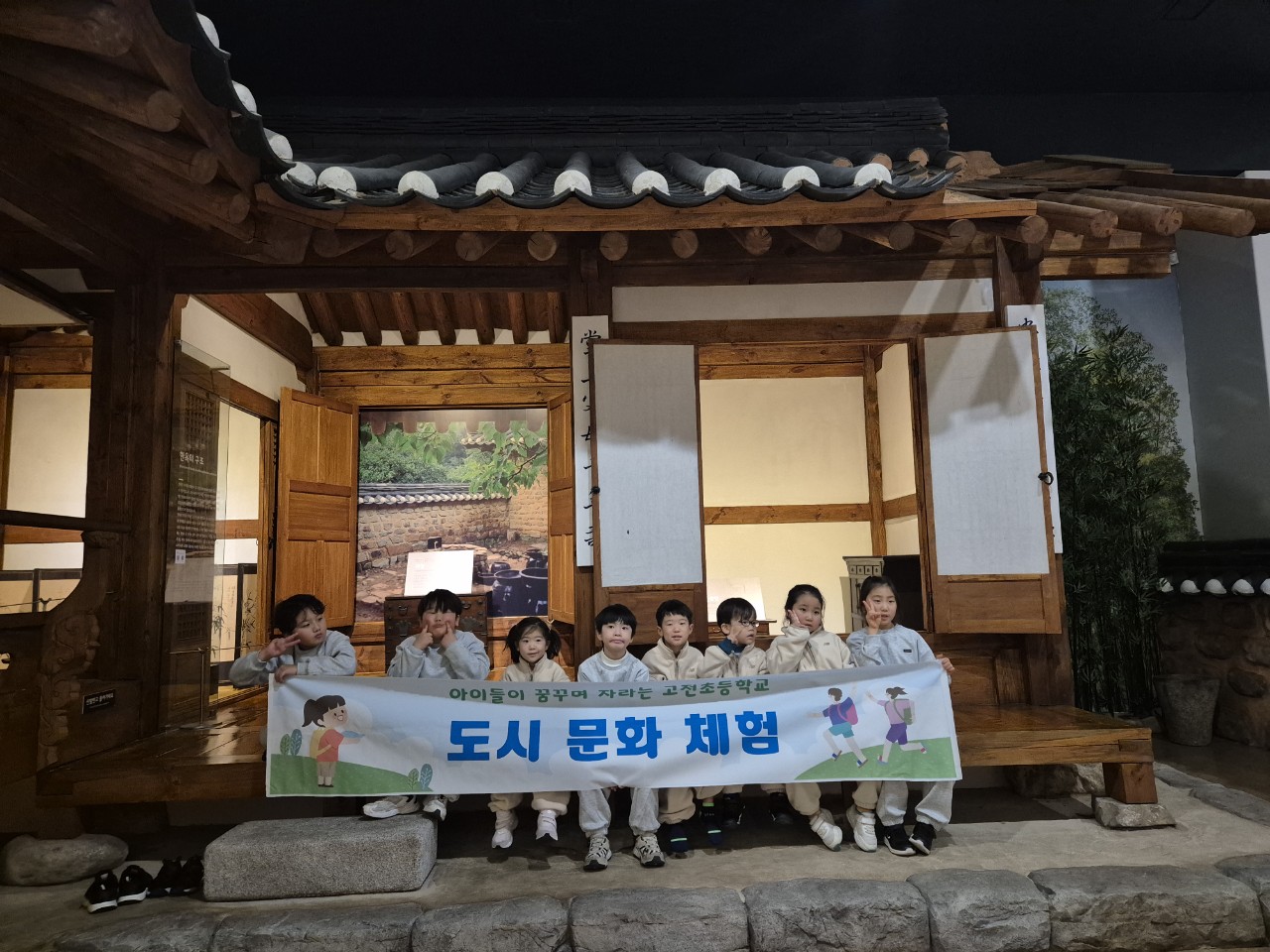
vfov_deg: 58.9
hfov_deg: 73.9
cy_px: 476
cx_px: 635
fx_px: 844
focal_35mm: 23
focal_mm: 5.4
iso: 1000
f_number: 1.8
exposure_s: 1/60
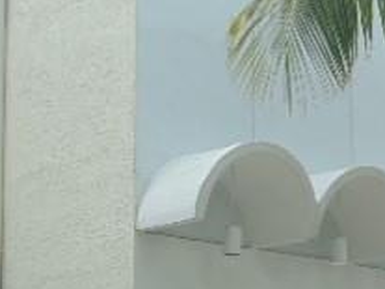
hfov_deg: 15.2
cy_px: 267
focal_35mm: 127
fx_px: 1412
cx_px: 404
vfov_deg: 11.6
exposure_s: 1/250
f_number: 3.6
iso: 80
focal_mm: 7.4
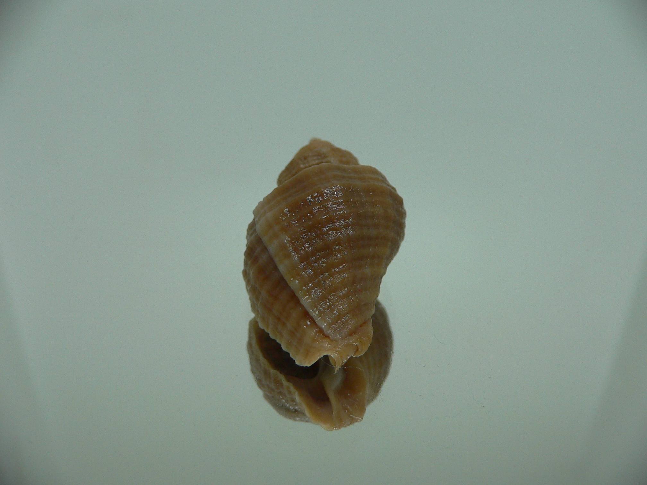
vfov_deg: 40.7
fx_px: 654
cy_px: 242
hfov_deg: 52.6
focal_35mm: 35
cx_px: 324
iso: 100
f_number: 2.8
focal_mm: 4.6
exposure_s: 1/60
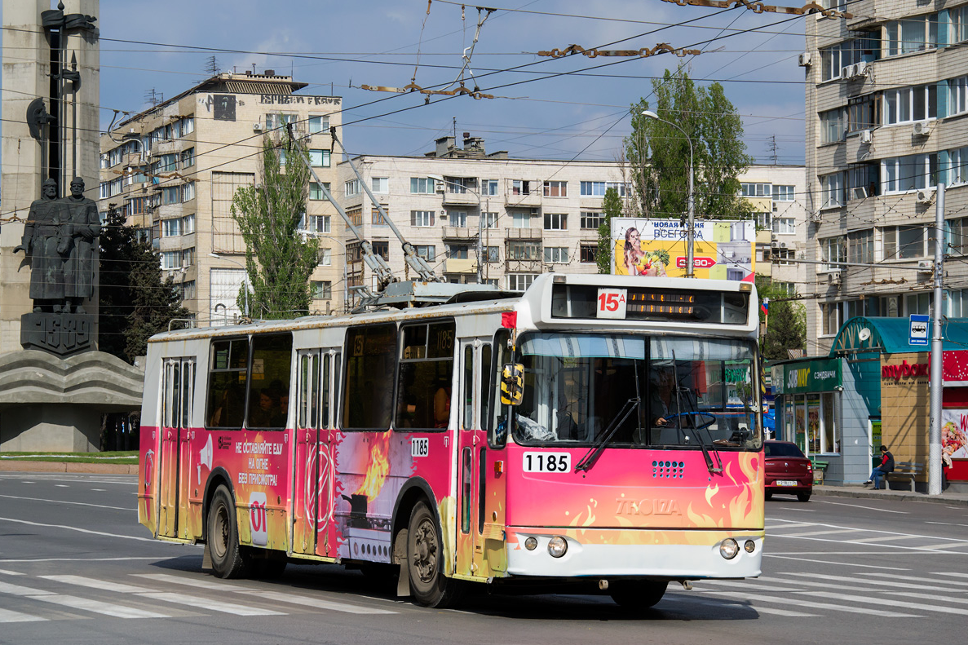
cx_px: 484
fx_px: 2527
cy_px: 324
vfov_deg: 14.5
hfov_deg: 21.7
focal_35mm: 94
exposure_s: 1/1000
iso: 400
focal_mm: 62
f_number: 8
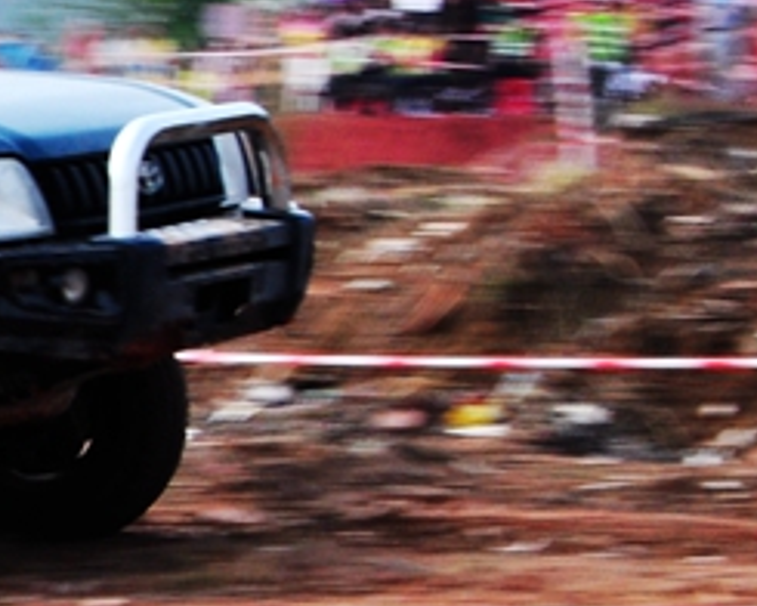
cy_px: -11
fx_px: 3597
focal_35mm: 161
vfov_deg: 9.6
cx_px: -303
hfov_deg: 11.6
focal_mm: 35
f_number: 20
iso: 200
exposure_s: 1/60
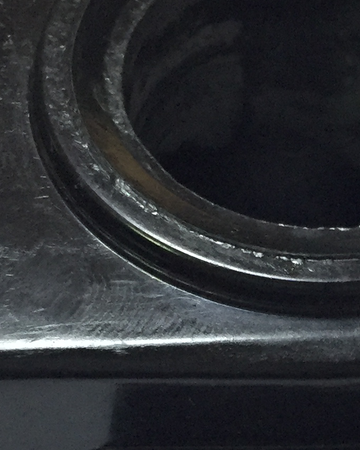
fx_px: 1452
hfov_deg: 13.9
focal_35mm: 109
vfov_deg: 17.2
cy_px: 446
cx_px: 367
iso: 200
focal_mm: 4.15
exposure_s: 1/33
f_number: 2.2
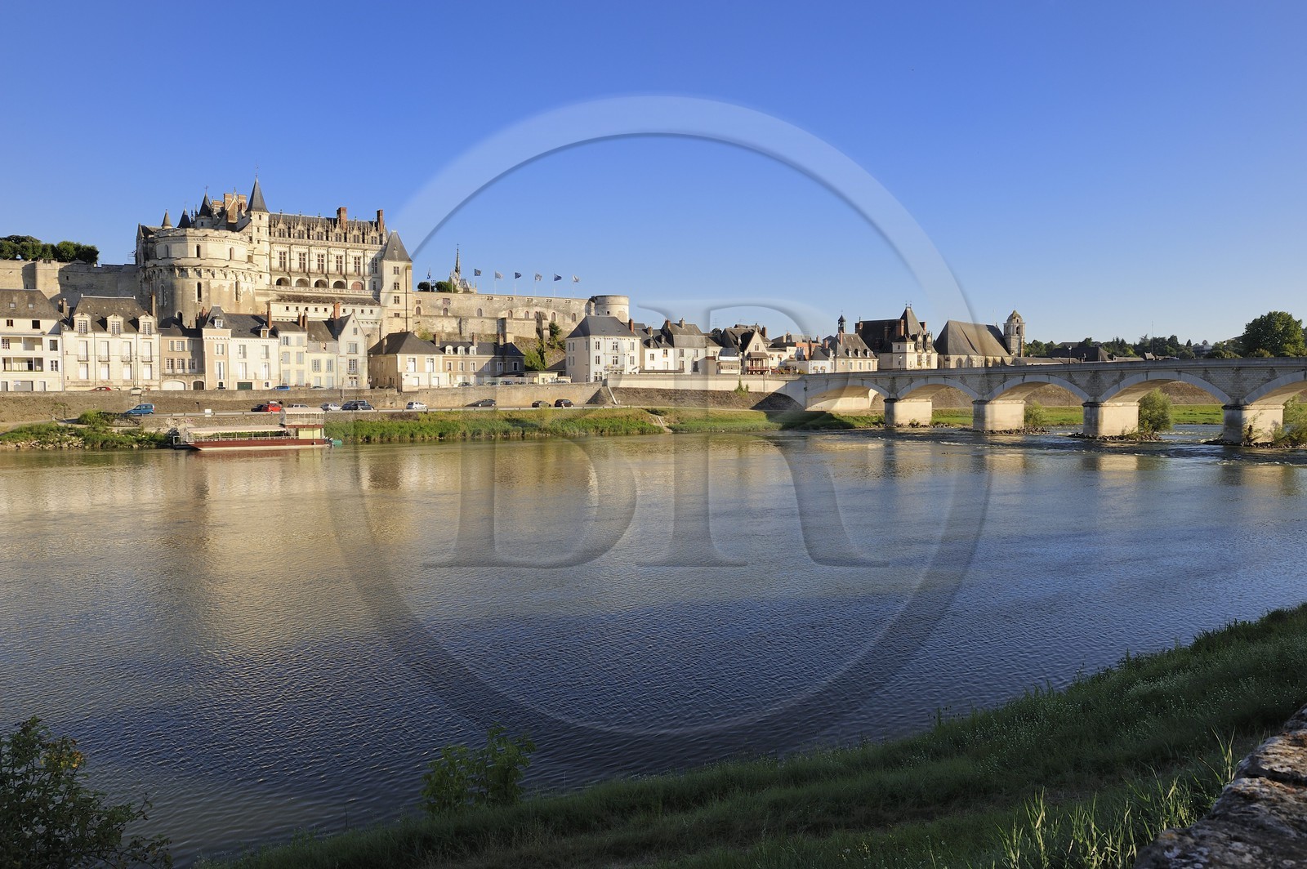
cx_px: 654
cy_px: 434
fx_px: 1016
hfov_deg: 65.5
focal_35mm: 28
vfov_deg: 46.3
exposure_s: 1/160
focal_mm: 28
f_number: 13
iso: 200
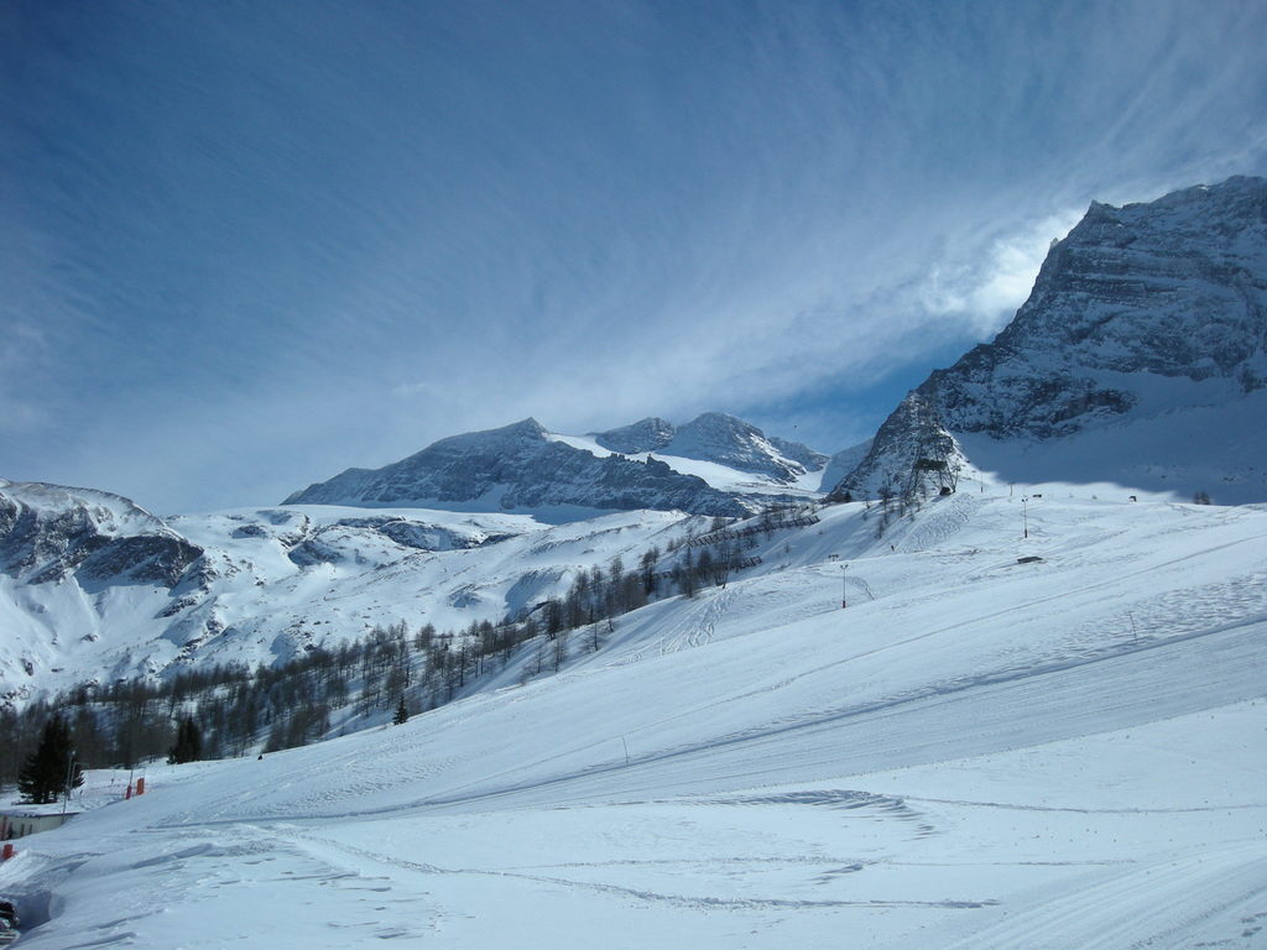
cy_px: 475
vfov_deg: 40.7
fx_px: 1281
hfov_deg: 52.6
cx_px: 634
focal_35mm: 35
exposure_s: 1/786
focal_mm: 5.7
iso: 50
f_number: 5.7
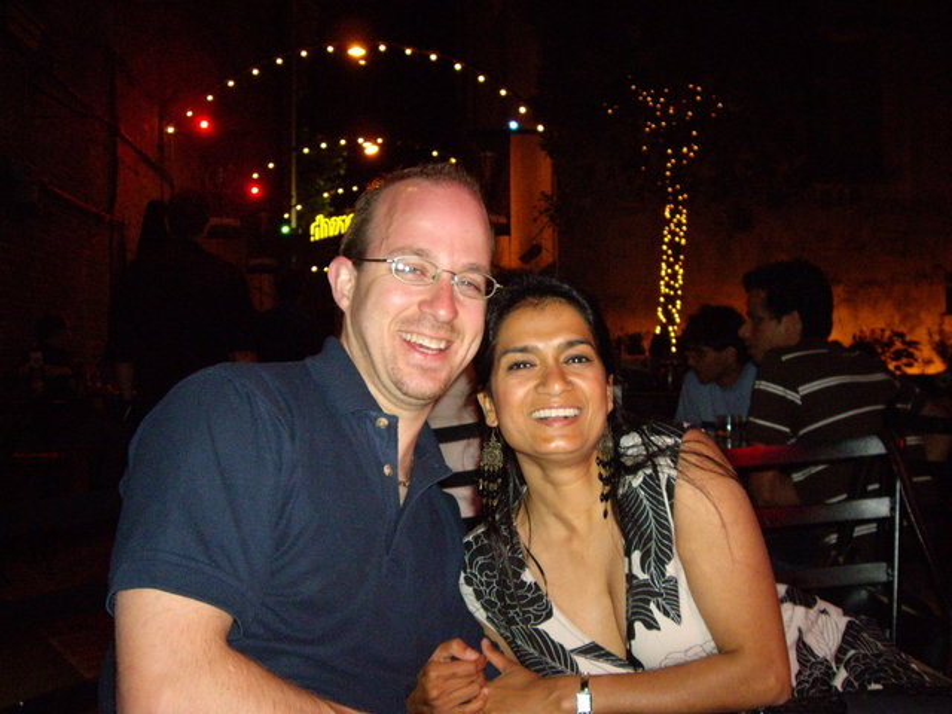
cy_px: 357
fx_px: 1045
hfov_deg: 49.0
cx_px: 476
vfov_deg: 37.7
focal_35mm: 38
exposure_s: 1/40
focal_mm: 6.2
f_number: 2.7
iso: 400
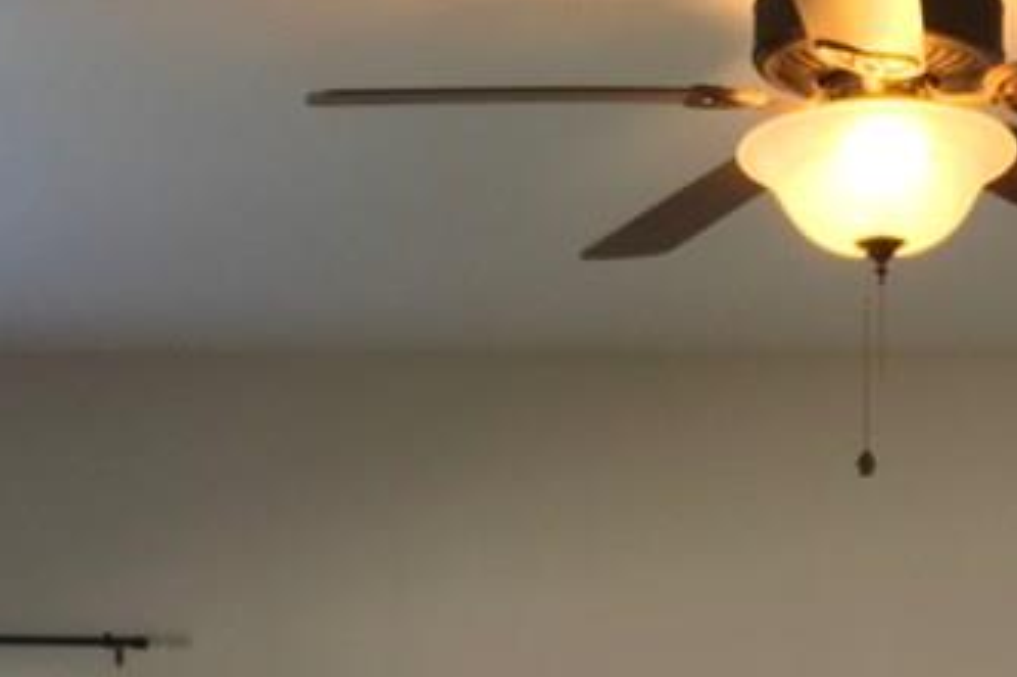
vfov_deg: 13.7
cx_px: 855
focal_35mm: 93
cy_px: 1045
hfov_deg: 21.6
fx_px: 2626
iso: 32
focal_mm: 4.15
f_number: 2.2
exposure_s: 1/30
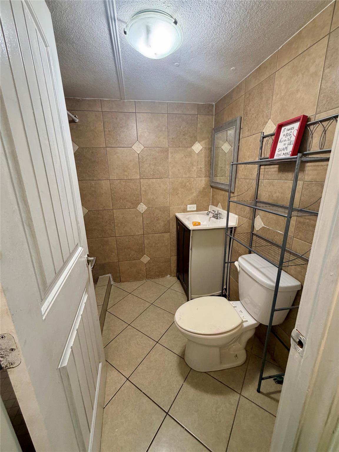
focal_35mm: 14
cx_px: 170
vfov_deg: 102.1
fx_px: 183
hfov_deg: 85.7
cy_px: 226
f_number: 2.2
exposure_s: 1/60
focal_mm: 2.22
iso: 250
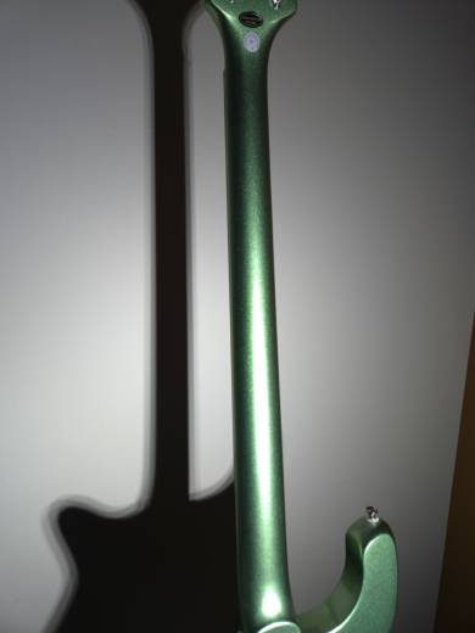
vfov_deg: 73.9
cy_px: 316
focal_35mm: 23
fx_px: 421
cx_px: 238
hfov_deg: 58.9
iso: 100
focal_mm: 5.4
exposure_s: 1/71
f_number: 1.8
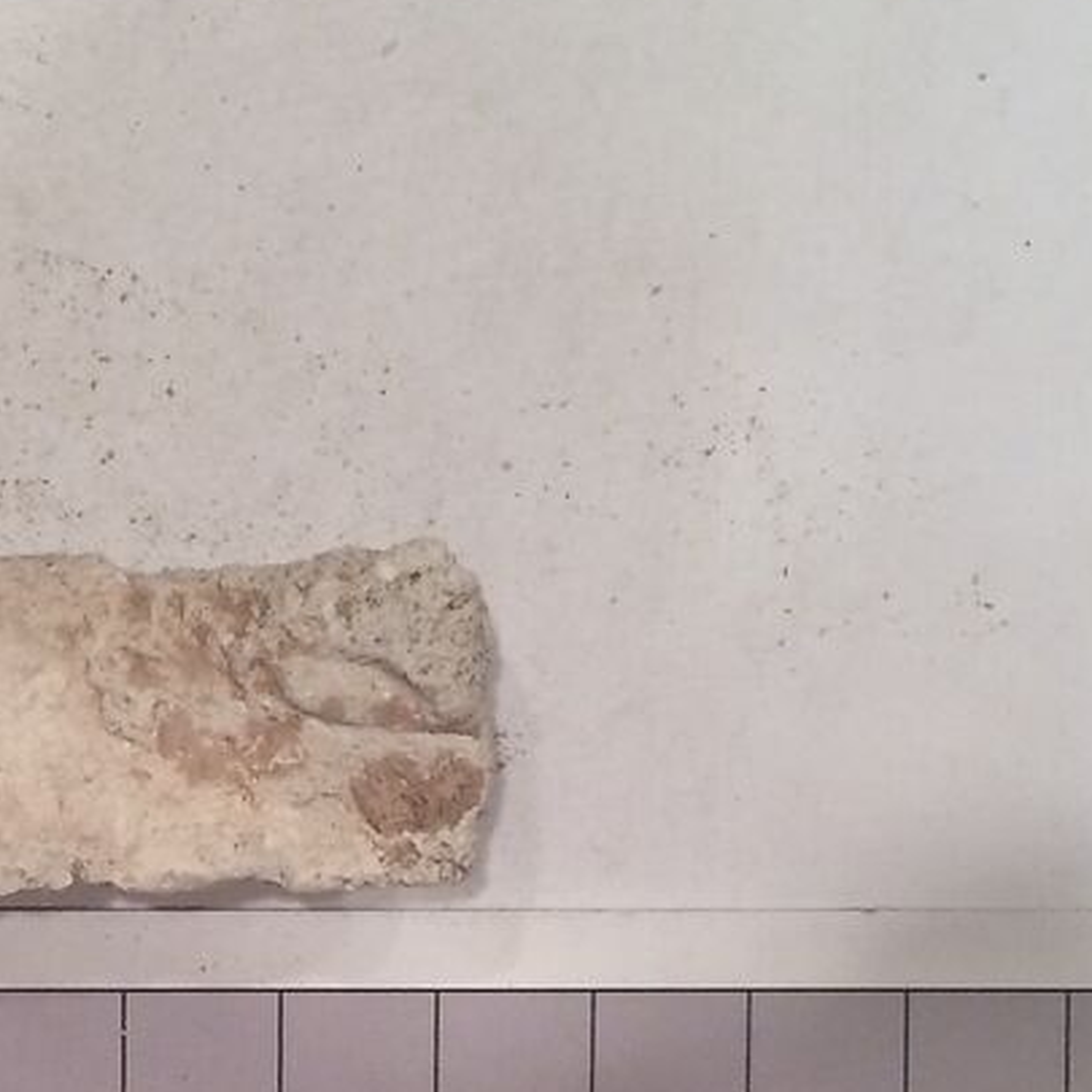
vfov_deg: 22.2
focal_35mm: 76
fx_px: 2712
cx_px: 19
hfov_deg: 22.0
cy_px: 1000
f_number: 2.2
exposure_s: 1/30
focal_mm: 4.15
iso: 40
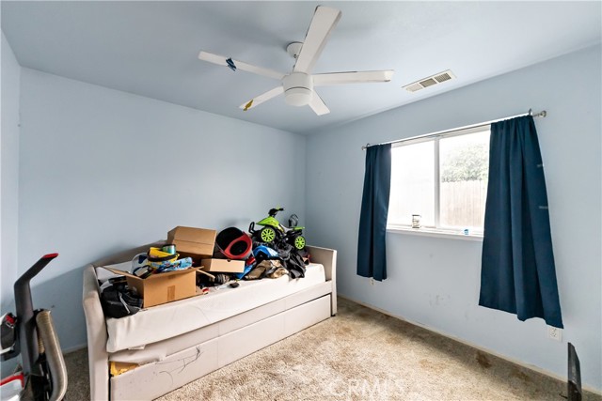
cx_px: 301
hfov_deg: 104.2
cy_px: 200
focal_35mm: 14
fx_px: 234
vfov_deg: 81.2
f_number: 2.8
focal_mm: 14
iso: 2500
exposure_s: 1/160
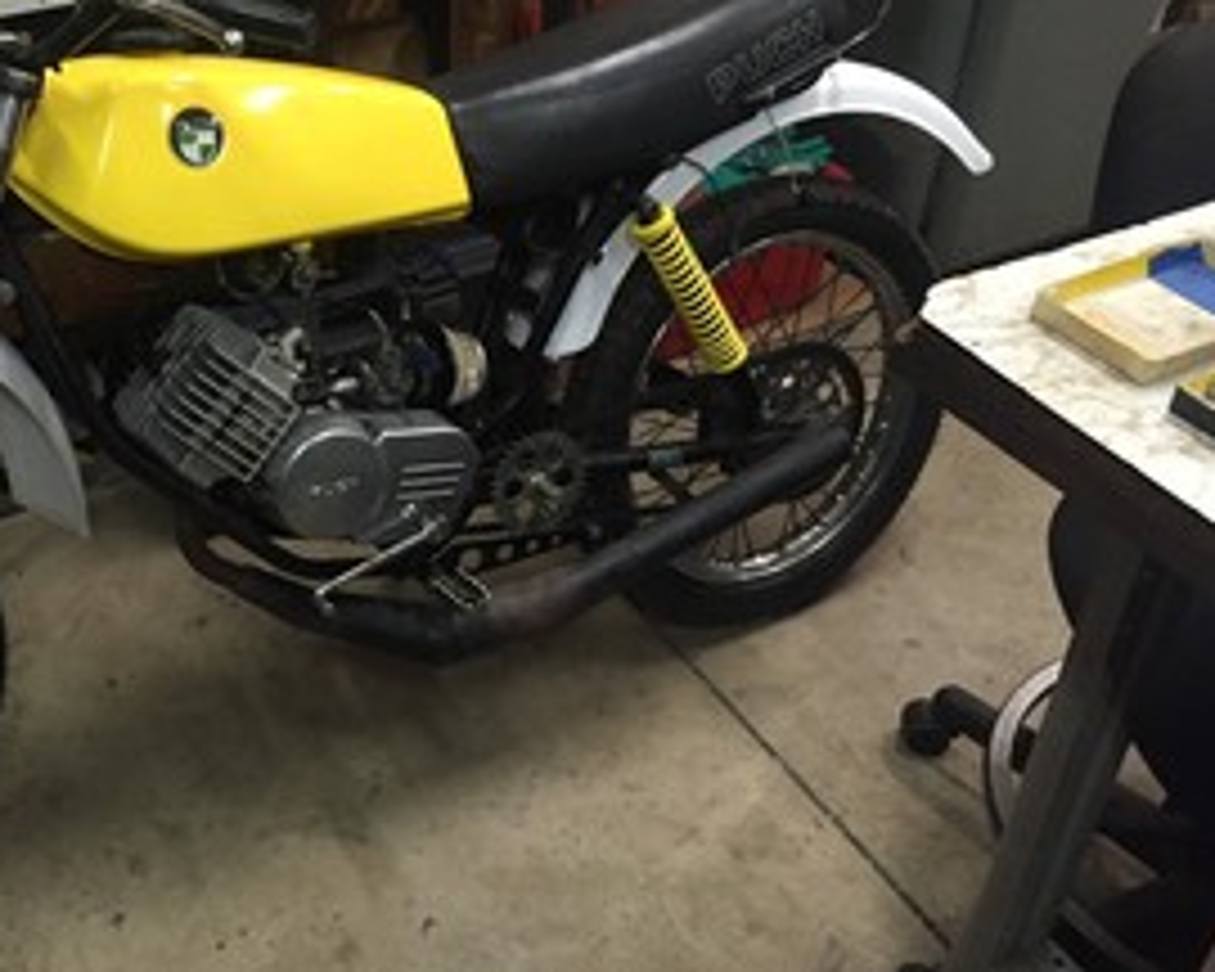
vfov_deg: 35.6
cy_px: 418
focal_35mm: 42
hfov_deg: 42.9
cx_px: 351
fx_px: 1510
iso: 250
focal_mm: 4.15
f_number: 2.2
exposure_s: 1/30
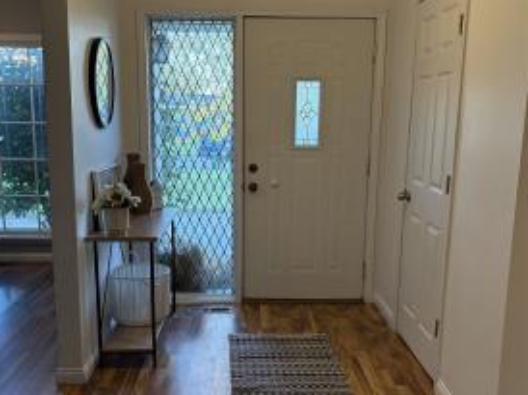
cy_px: 222
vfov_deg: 37.6
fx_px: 579
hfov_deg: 49.0
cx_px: 252
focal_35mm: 38
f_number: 1.6
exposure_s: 1/120
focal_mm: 5.96
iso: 250
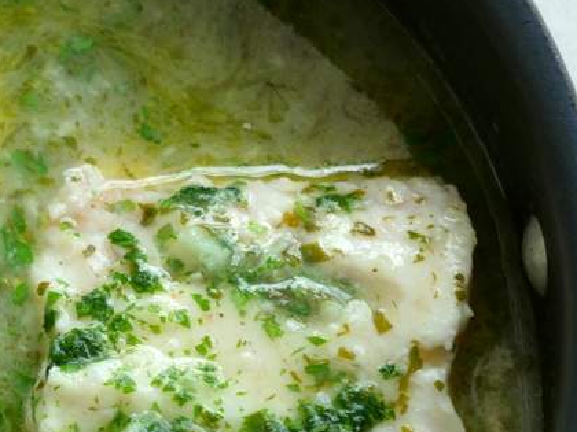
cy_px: 411
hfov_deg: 6.6
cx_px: -170
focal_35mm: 297
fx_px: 4951
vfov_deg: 5.0
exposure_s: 1/160
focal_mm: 52
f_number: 4
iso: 200
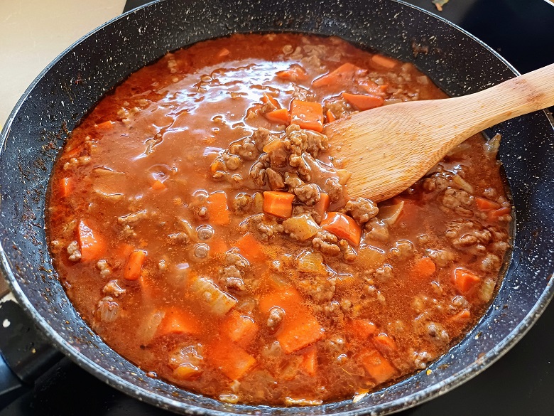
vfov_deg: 54.9
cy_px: 208
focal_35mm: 25
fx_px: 400
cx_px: 277
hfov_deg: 69.4
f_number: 1.8
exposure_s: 1/60
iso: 200
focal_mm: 4.65
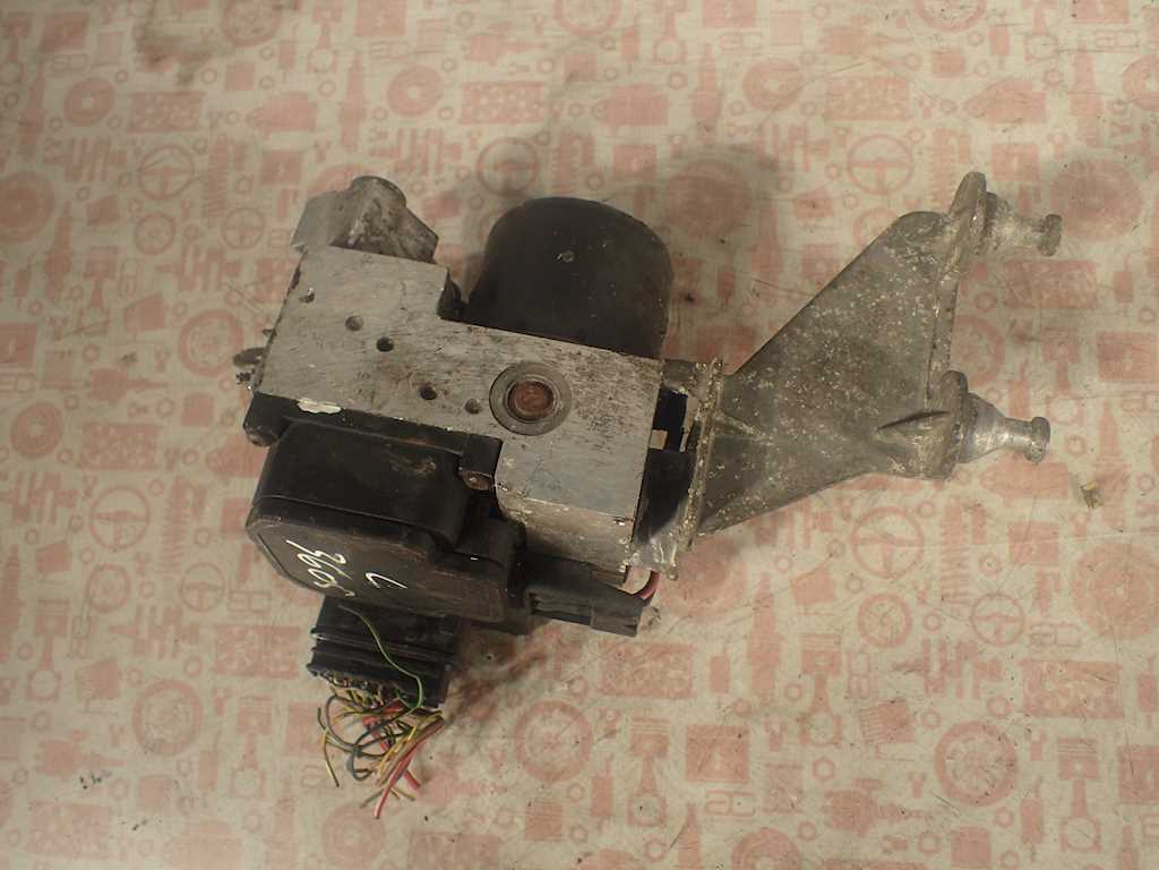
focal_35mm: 30
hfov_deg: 60.0
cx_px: 580
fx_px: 1004
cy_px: 435
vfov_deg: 46.8
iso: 100
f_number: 2.3
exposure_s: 1/400
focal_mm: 5.5
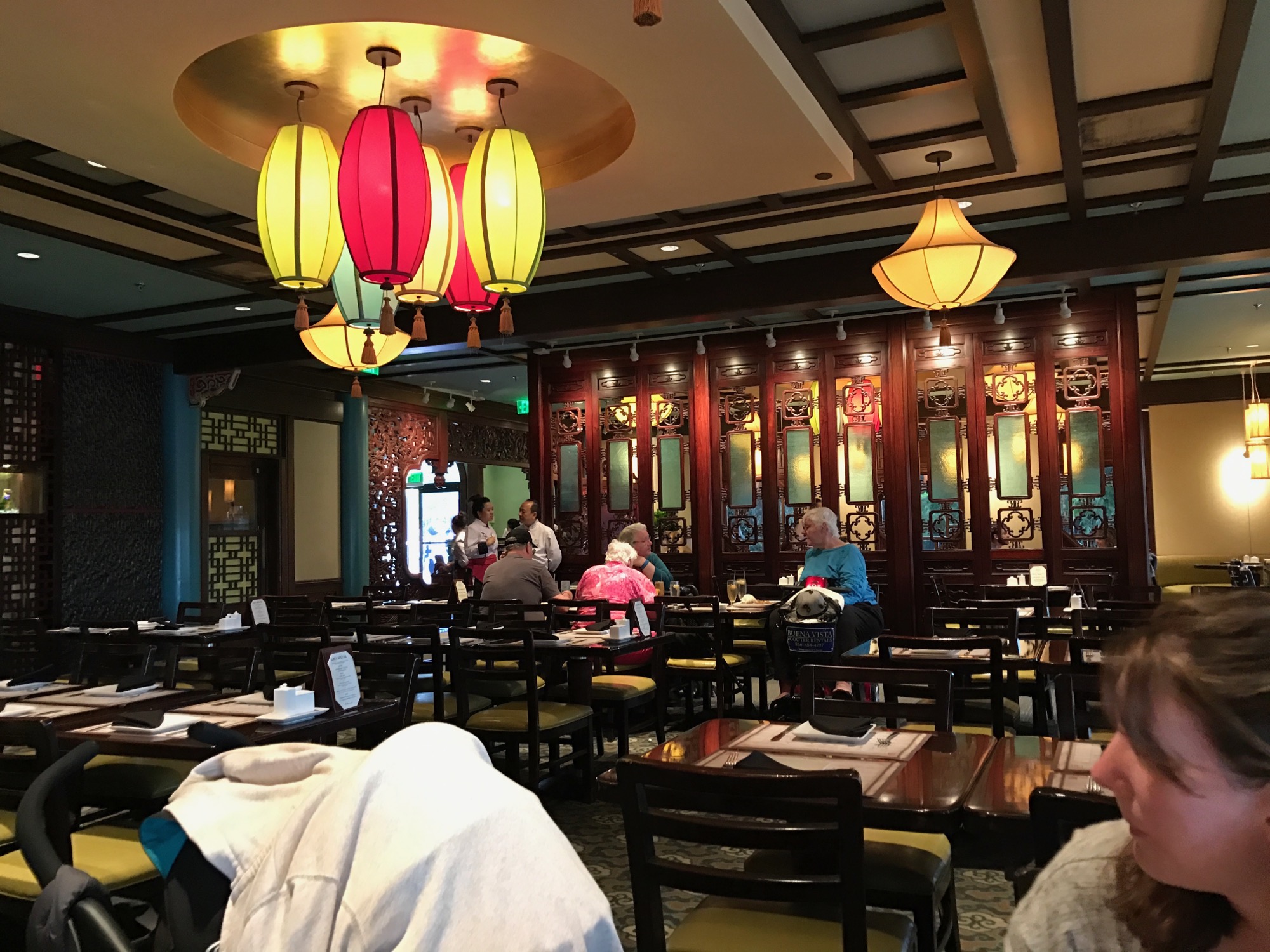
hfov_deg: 63.4
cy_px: 476
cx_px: 635
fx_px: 1027
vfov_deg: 49.7
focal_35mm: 28
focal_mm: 3.99
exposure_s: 1/9
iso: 100
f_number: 1.8
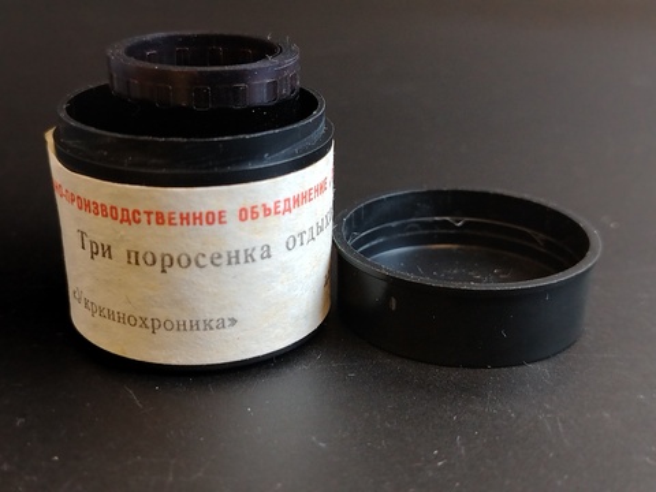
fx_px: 891
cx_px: 328
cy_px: 246
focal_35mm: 47
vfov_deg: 30.9
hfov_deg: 40.4
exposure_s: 1/50
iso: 509
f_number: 1.75
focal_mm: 5.25
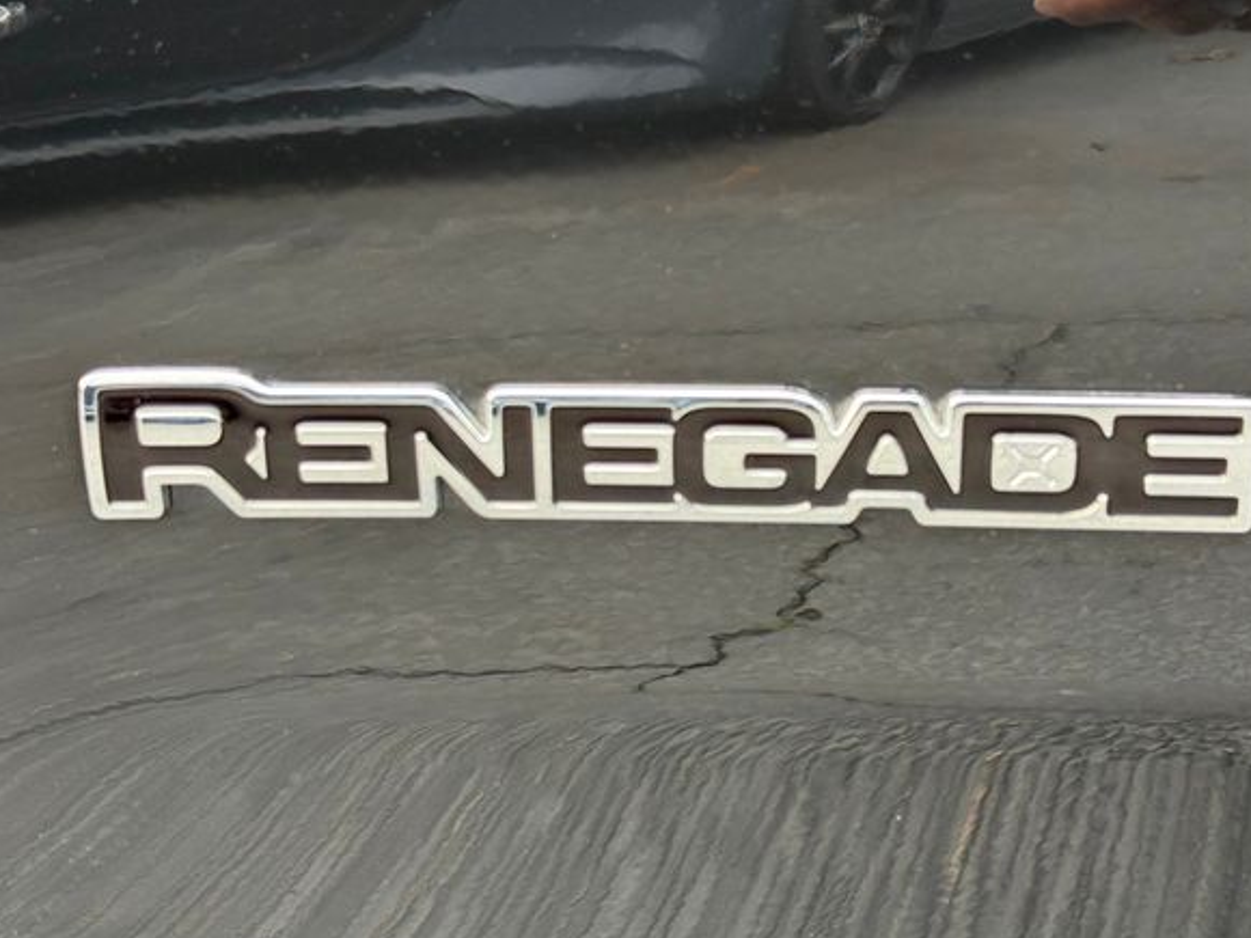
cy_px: 477
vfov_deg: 27.5
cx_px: 656
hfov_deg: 36.2
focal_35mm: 53
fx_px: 1915
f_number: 1.78
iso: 160
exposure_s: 1/96
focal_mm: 6.76
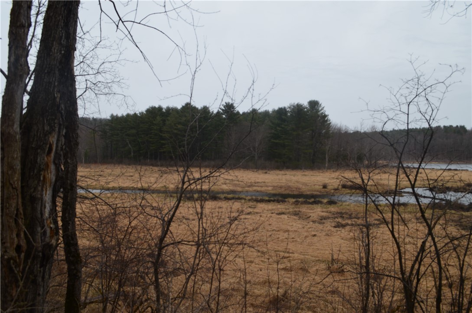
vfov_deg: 43.4
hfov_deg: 62.0
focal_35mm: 30
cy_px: 156
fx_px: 392
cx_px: 236
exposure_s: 1/125
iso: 400
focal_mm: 20
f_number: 9
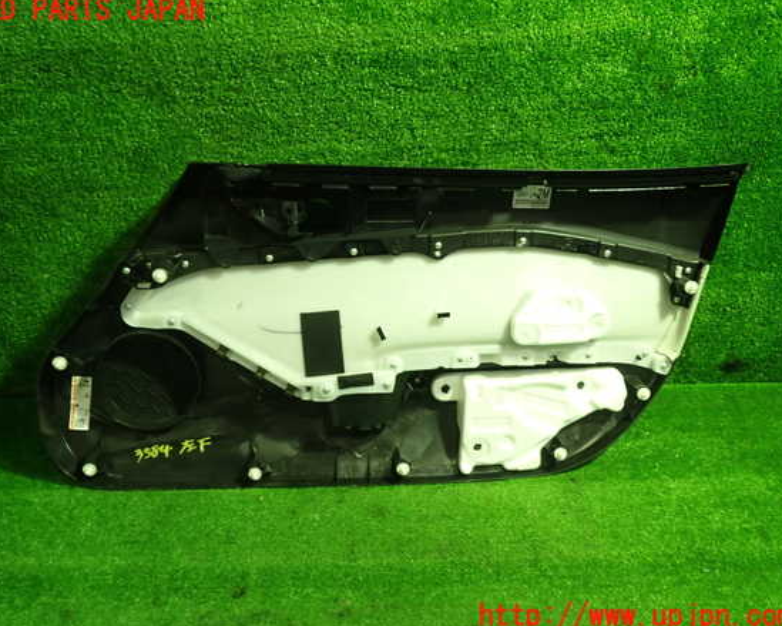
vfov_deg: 45.8
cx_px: 373
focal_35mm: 32
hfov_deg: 55.6
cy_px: 314
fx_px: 740
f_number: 2.3
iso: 250
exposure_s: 1/30
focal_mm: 5.4
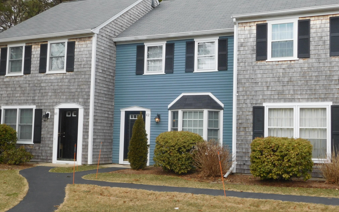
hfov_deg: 46.2
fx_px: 397
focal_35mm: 43
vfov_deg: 29.9
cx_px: 172
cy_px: 114
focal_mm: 6.3
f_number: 3.5
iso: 125
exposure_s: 1/400
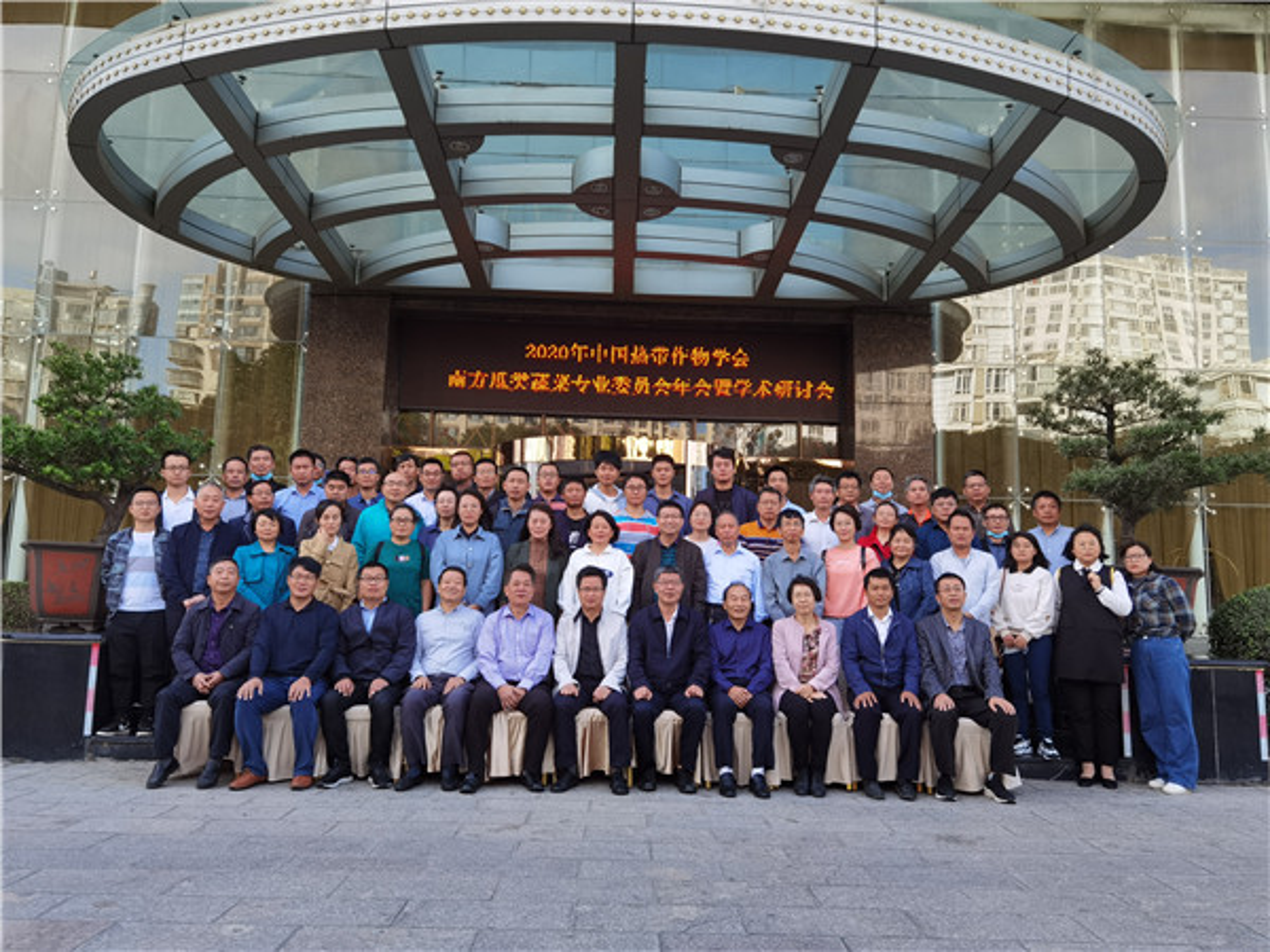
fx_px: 991
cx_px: 635
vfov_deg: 51.4
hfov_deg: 65.3
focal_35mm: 27
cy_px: 476
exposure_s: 1/597
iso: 50
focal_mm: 6.71
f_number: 1.9
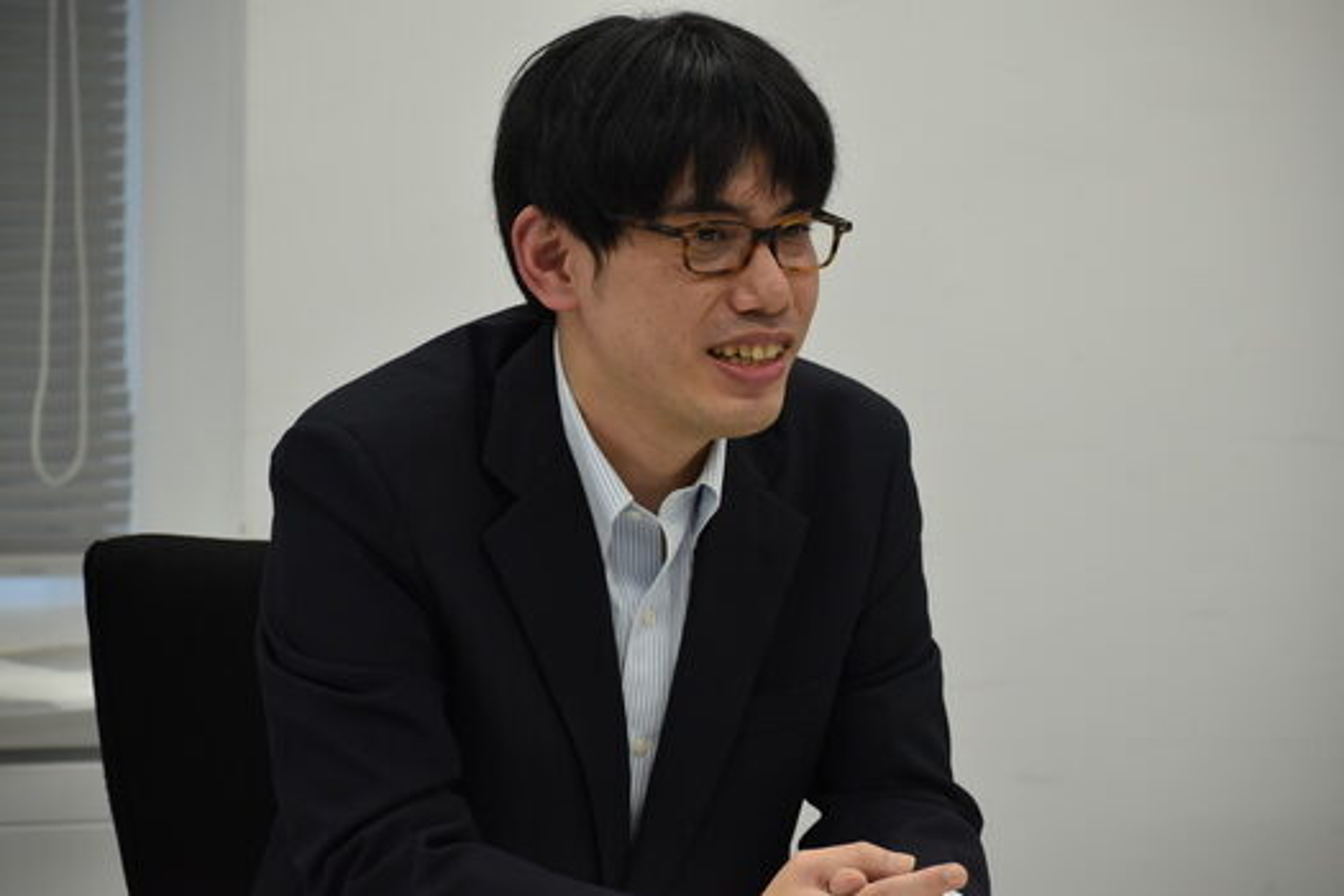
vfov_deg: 7.3
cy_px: 448
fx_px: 6999
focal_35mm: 188
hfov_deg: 11.0
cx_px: 672
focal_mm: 125
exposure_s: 1/160
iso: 800
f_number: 4.8
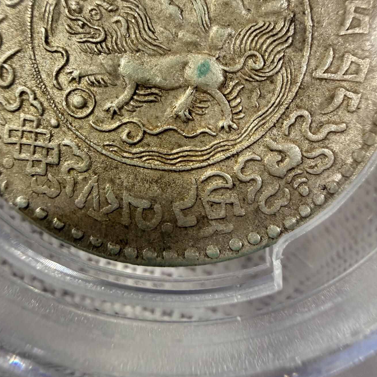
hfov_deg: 55.6
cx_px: 190
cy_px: 157
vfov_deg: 55.3
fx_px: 357
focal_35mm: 29
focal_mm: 2.22
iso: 200
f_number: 2.2
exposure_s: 1/71
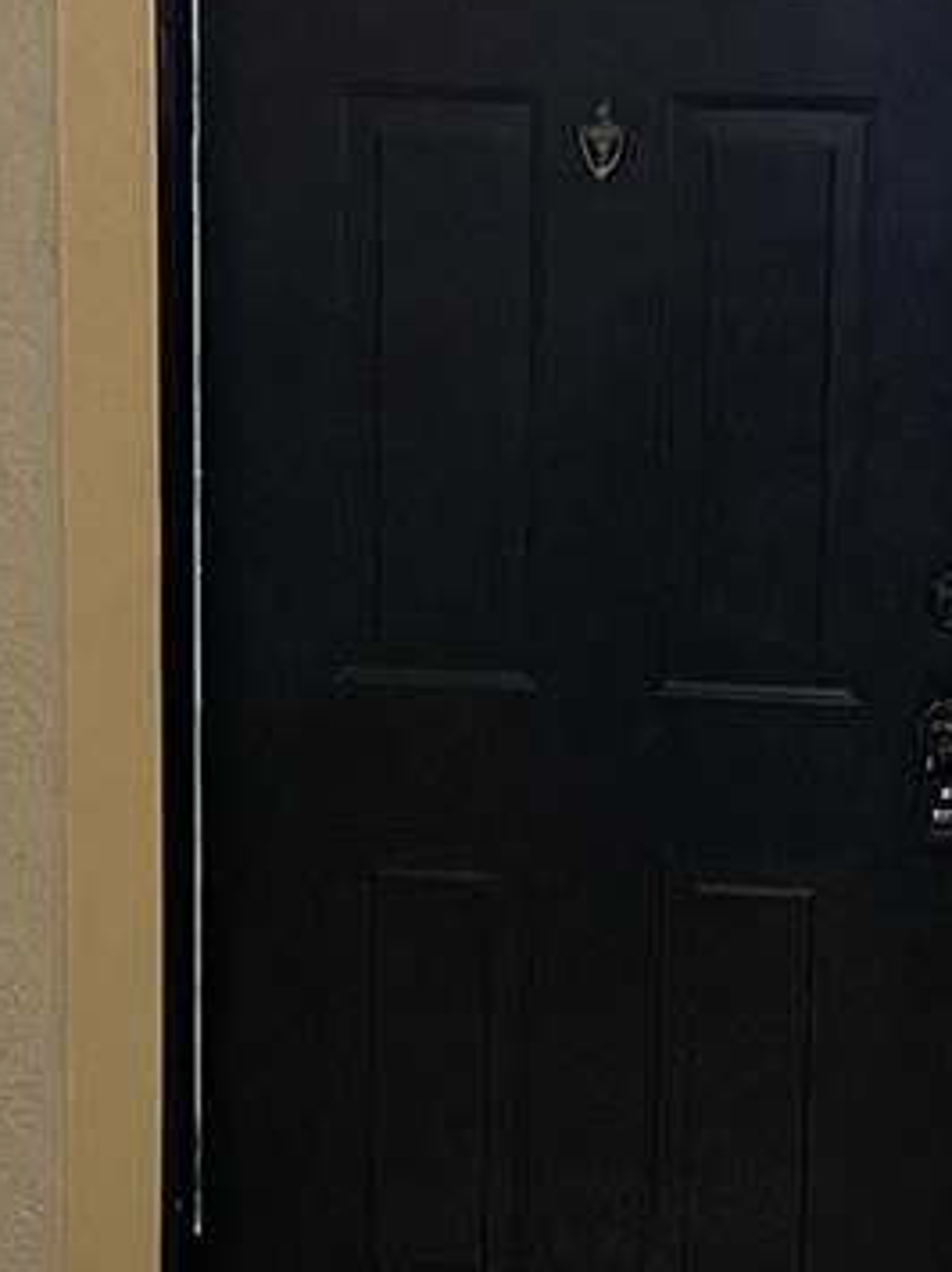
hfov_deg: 16.6
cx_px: 823
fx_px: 3229
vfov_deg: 22.3
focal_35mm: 88
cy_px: 613
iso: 500
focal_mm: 5.1
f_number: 1.6
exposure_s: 1/60
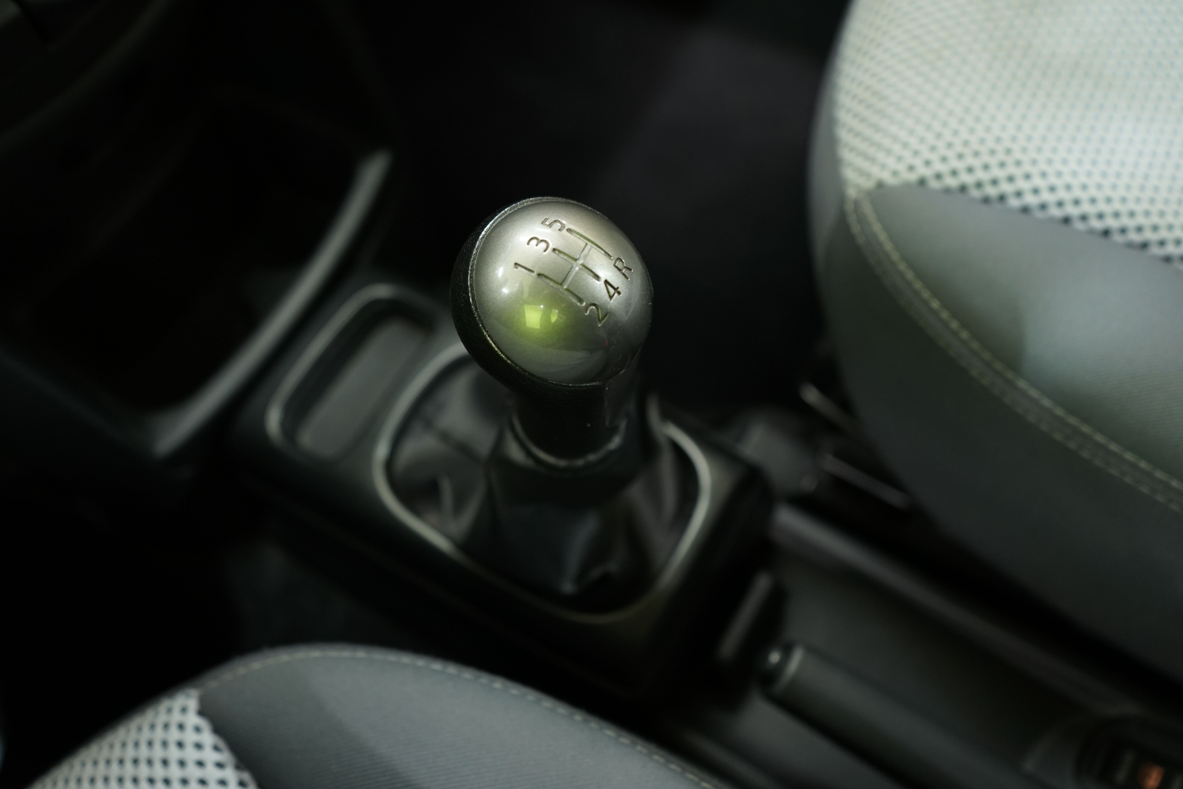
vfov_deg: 46.4
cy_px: 394
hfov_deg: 65.5
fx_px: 920
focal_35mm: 28
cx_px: 592
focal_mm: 28
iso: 800
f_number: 3.5
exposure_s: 1/13
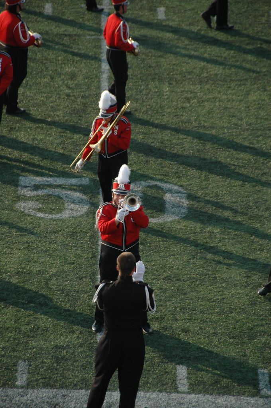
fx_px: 3396
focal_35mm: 300
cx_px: 136
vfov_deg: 6.9
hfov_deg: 4.6
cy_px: 204
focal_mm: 200
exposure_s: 1/400
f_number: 5.6
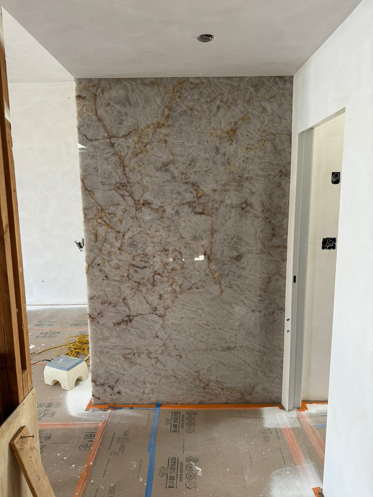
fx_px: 345
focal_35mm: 24
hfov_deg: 56.8
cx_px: 186
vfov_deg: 71.6
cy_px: 248
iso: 200
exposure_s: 1/108
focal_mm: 6.86
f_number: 1.78
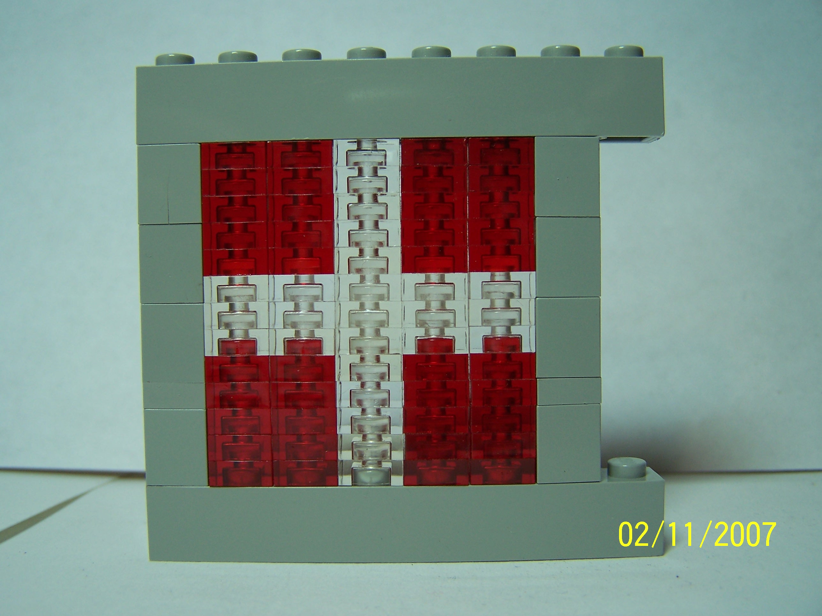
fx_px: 902
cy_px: 308
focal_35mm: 38
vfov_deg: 37.7
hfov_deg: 49.0
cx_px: 411
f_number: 2.8
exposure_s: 1/45
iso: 80
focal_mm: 6.3
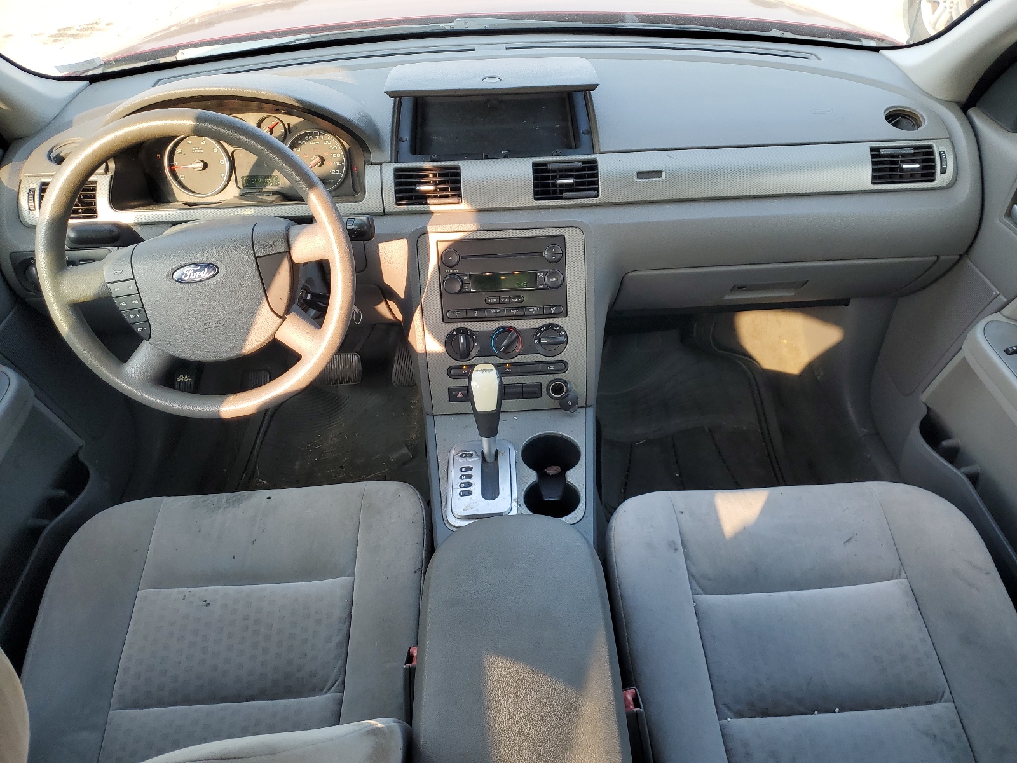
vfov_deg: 53.1
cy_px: 382
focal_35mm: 26
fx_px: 764
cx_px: 508
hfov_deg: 67.3
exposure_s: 1/172
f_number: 1.5
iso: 50
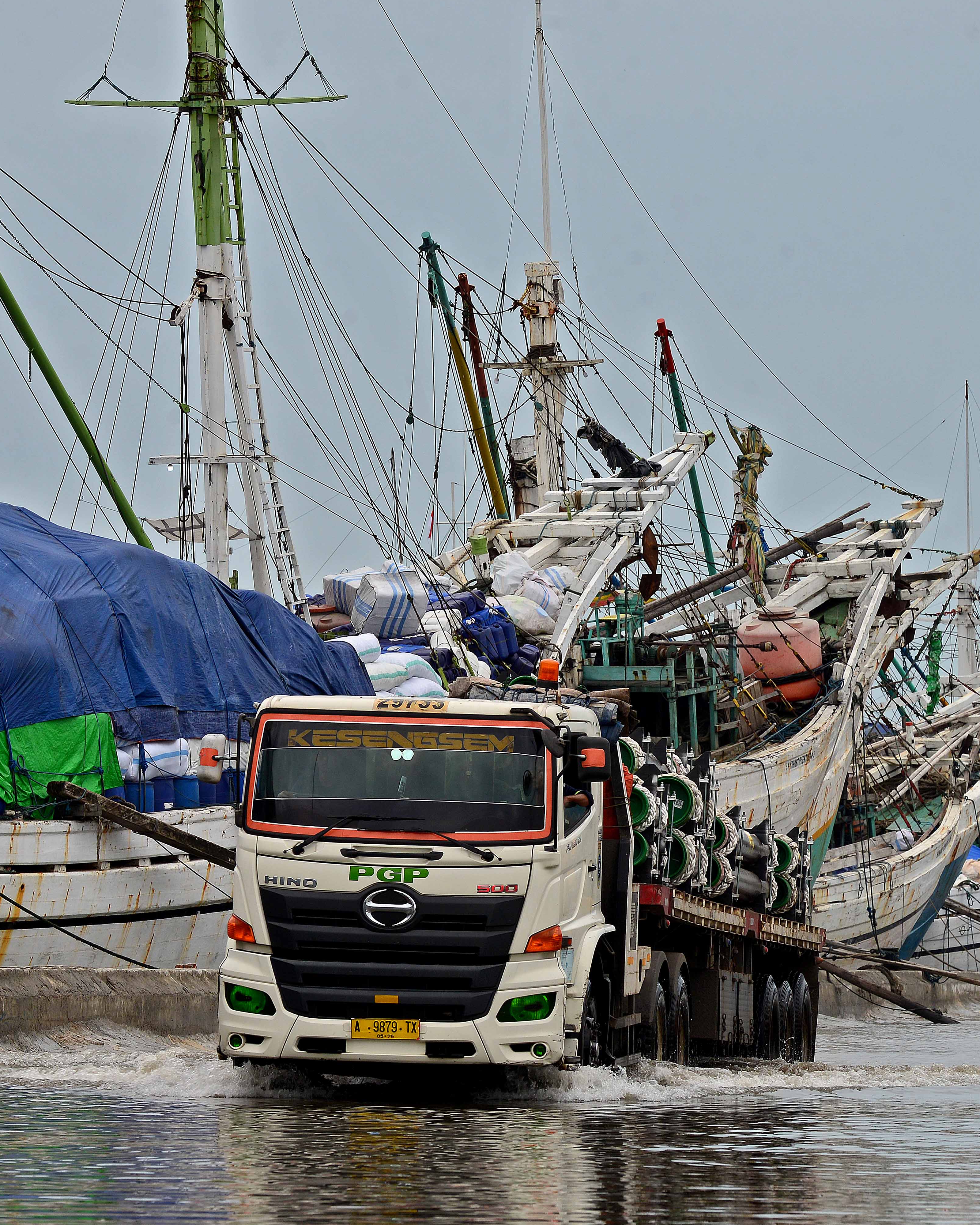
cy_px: 612
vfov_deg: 8.3
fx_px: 8447
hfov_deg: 6.6
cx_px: 616
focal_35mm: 233
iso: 400
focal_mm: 165
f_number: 8
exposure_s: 1/160
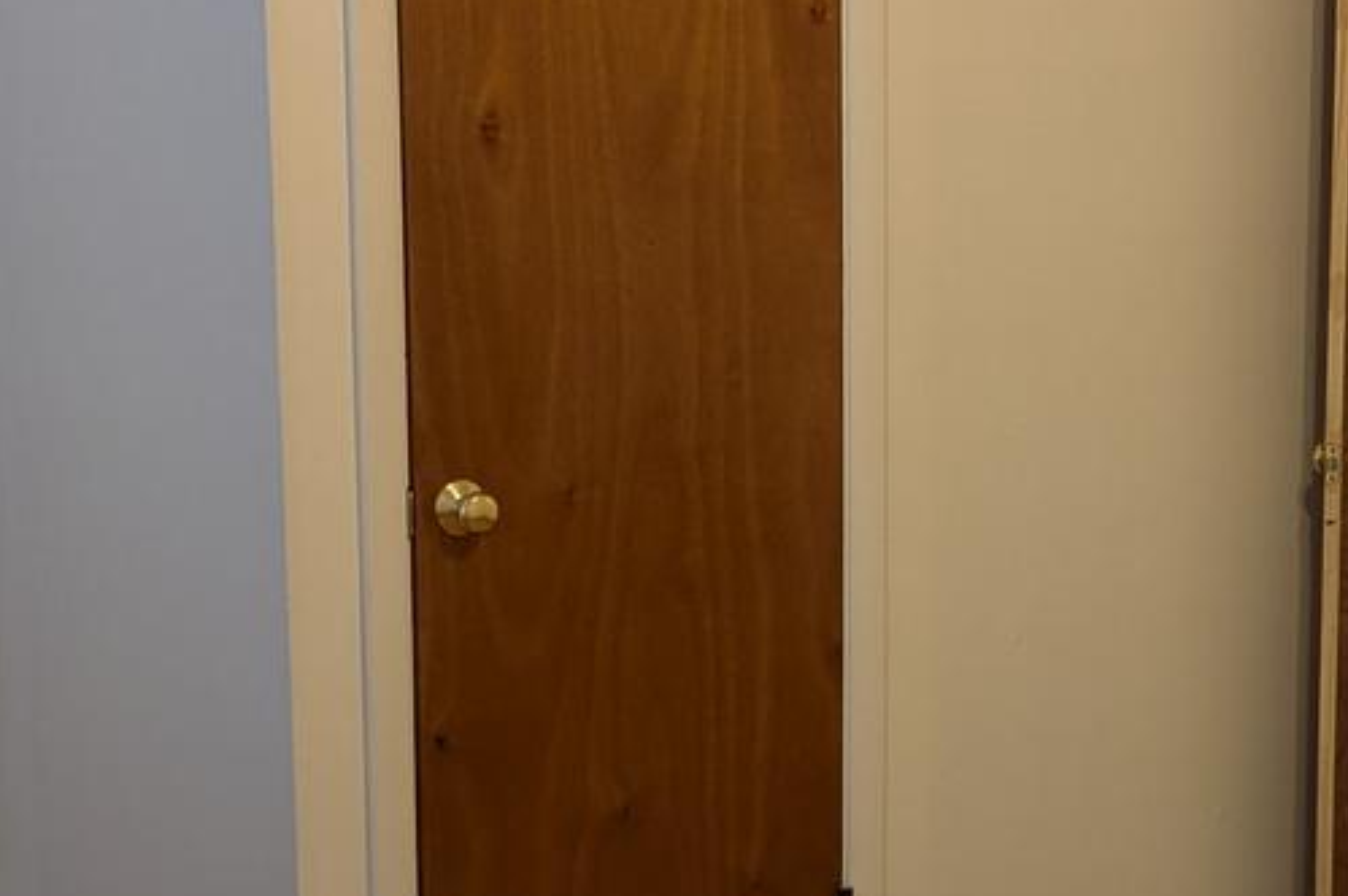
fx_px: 2881
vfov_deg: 17.6
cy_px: 634
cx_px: 1205
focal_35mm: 77
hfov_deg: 25.5
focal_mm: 6.81
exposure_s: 1/30
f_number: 1.85
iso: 69
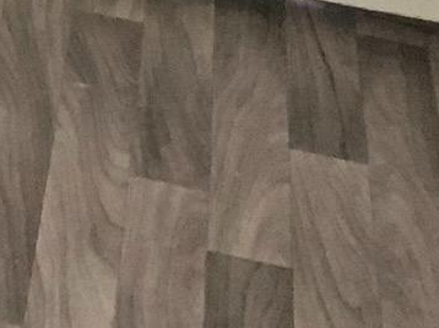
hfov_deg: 11.1
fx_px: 2104
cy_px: -553
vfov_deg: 8.0
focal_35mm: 166
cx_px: -370
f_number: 1.8
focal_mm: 3
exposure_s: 1/38
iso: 100
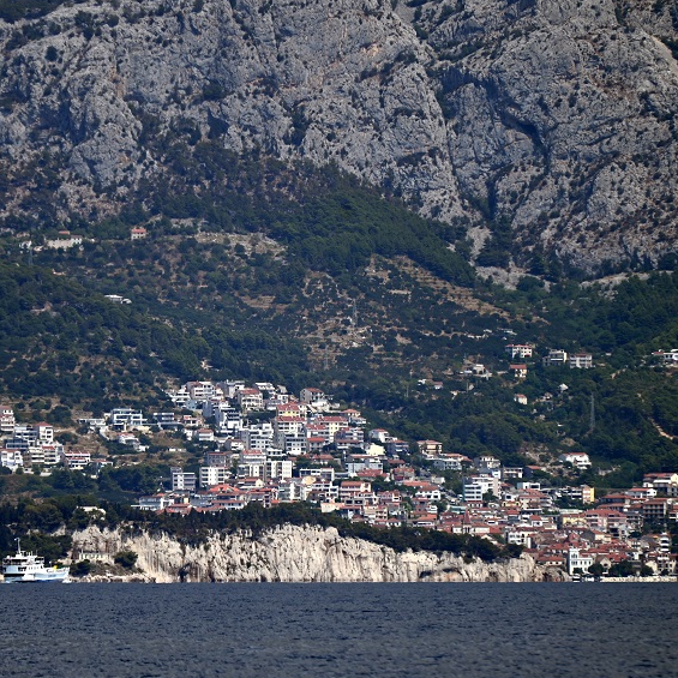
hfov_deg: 3.9
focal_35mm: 451
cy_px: 344
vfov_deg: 3.9
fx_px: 9994
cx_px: 233
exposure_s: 1/800
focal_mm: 300
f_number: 5.6
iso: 100
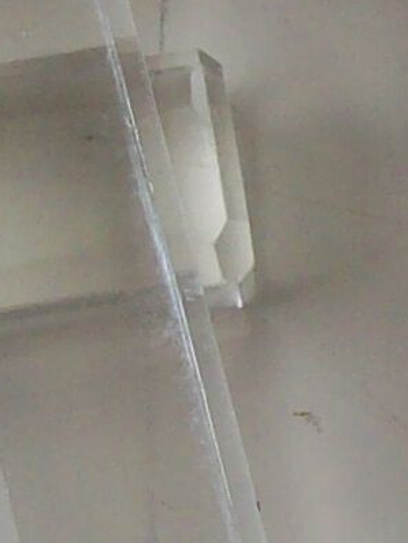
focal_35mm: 258
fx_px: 4052
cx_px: 418
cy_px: 231
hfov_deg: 5.7
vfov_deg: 7.7
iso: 80
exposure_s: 1/263
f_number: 2.7
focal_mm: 6
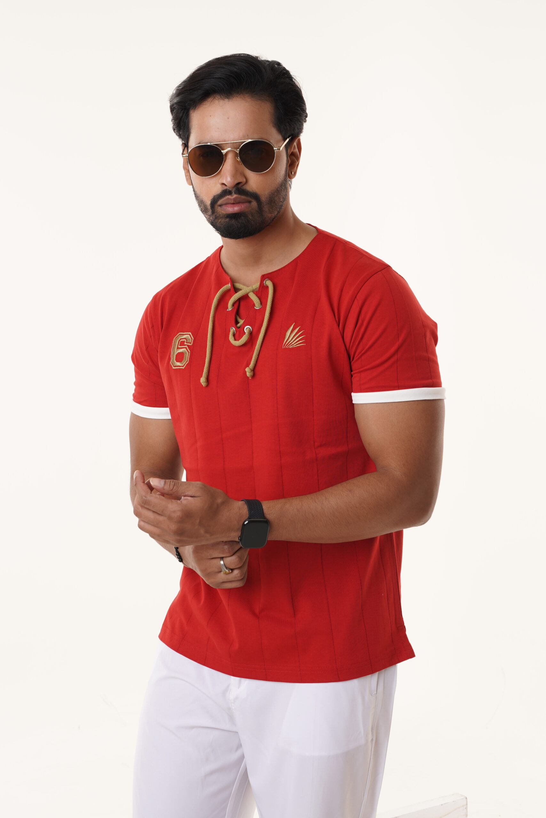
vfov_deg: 32.9
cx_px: 273
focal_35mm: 61
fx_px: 1387
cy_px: 409
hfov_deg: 22.3
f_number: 9
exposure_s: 1/160
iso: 100
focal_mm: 41.1
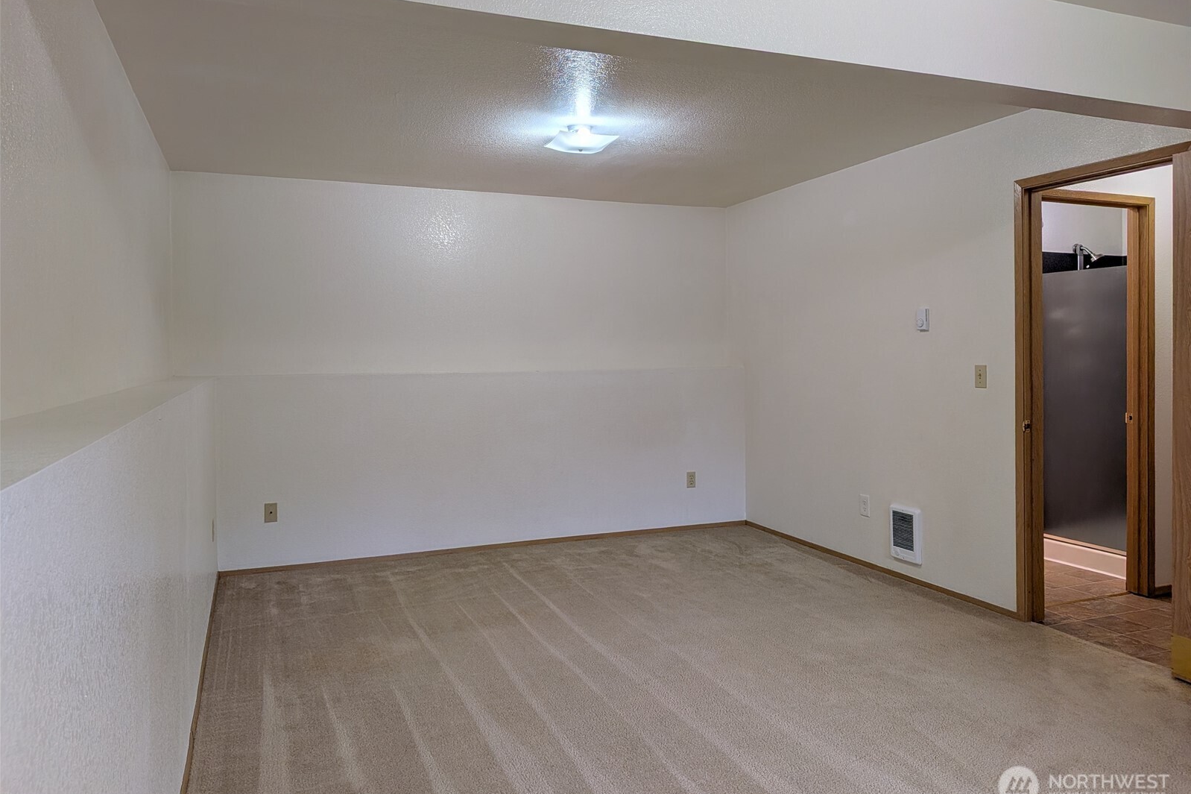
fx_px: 827
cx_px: 596
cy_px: 369
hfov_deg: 71.5
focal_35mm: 25
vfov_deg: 51.2
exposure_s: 1/598
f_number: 1.7
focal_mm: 4.53
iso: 29
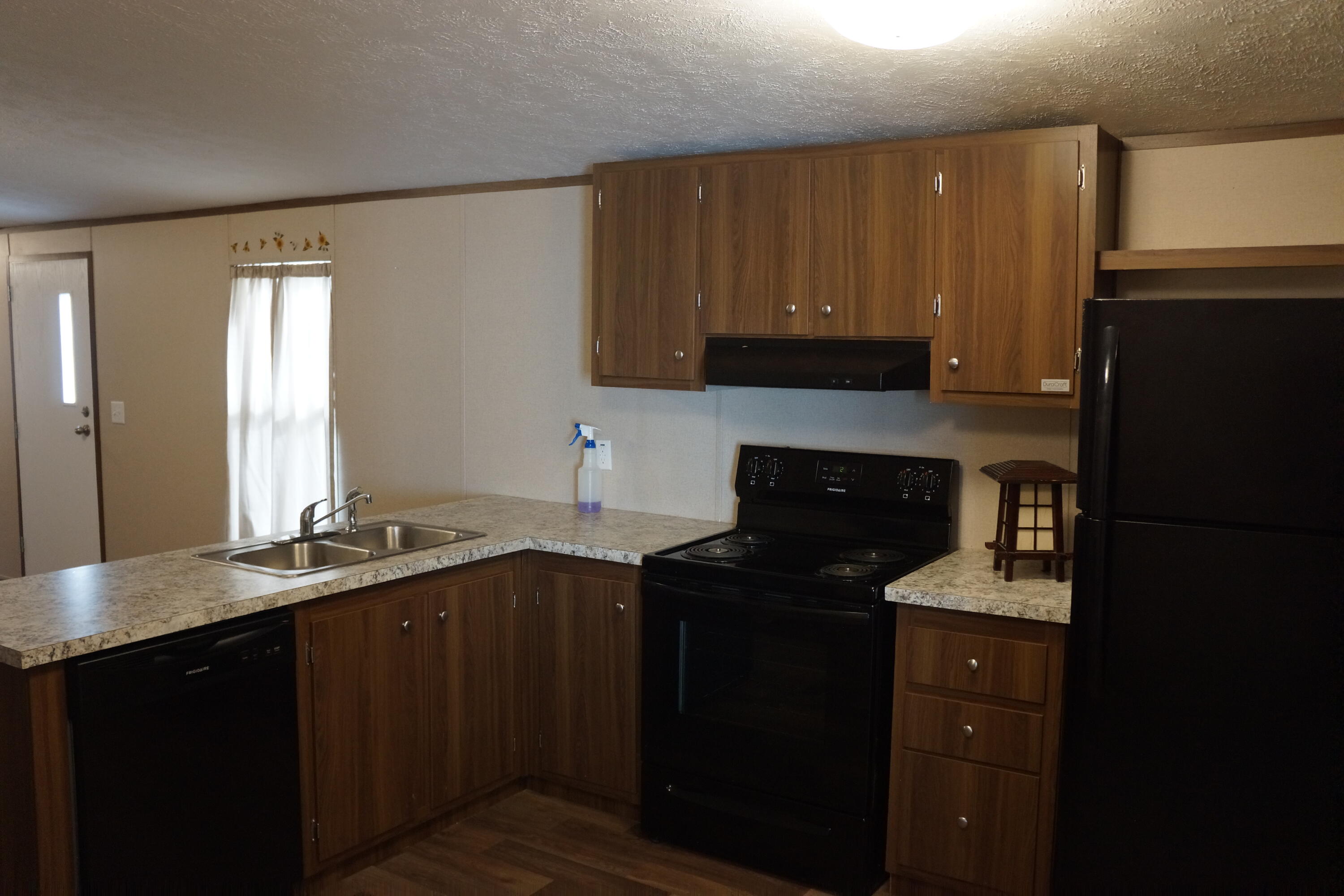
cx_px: 672
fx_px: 1120
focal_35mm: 30
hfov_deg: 61.9
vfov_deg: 43.6
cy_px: 448
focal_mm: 20
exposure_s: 1/250
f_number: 4
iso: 3200
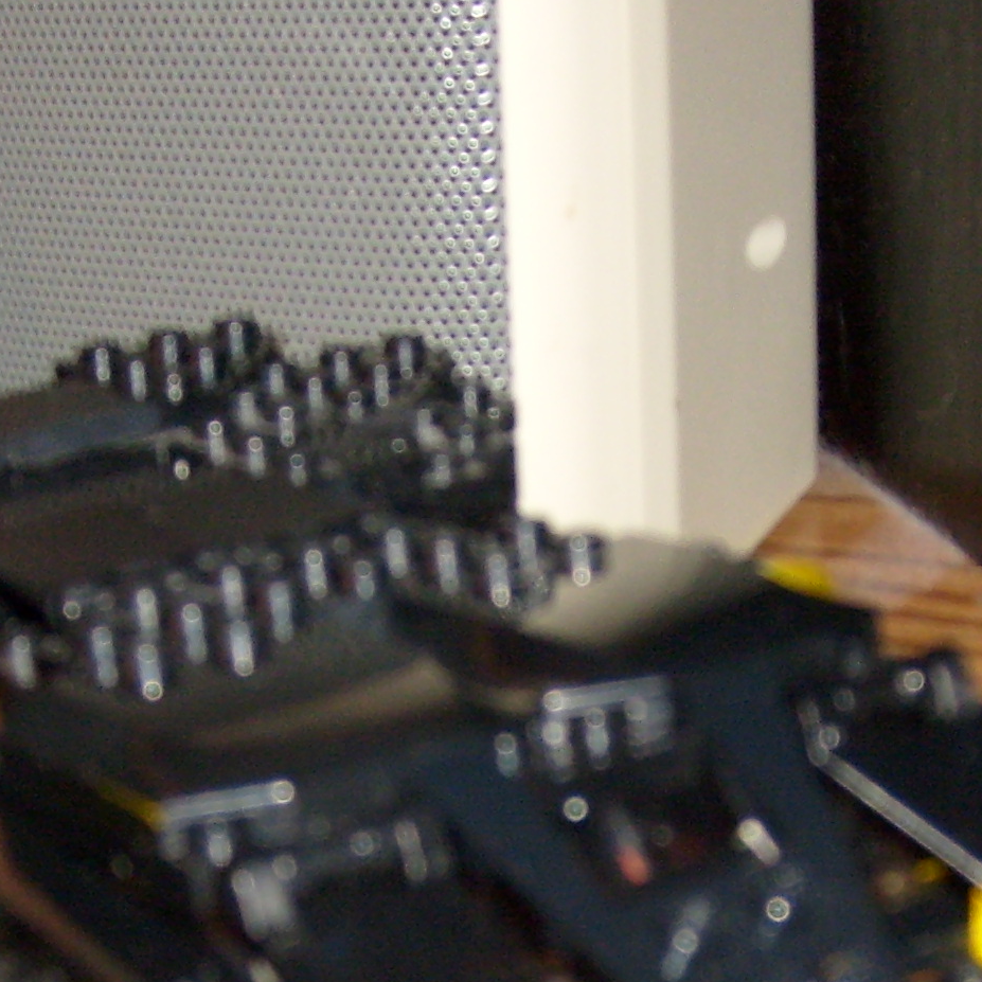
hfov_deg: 18.5
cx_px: 515
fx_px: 3017
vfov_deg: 17.8
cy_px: 1081
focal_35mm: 94
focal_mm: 5.8
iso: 100
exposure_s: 1/45
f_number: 2.8
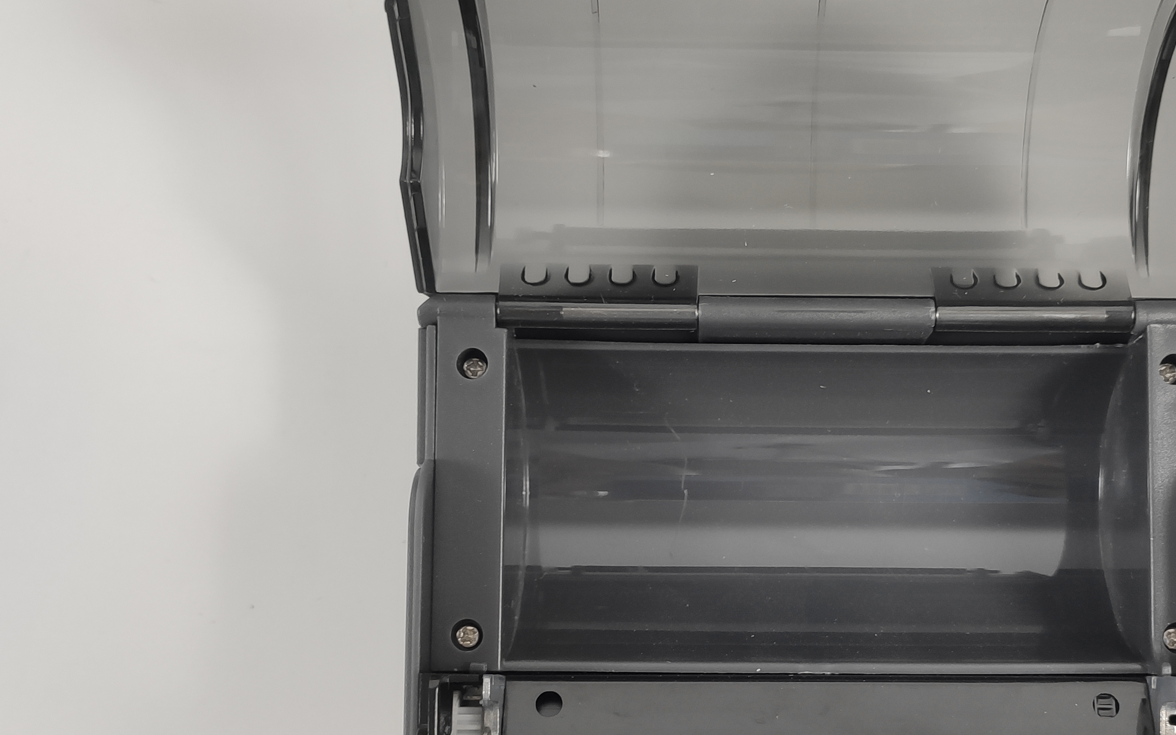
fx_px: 1474
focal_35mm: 46
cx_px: 734
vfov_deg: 27.8
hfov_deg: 43.2
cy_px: 501
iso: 205
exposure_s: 1/50
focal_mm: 4.77
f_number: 1.75
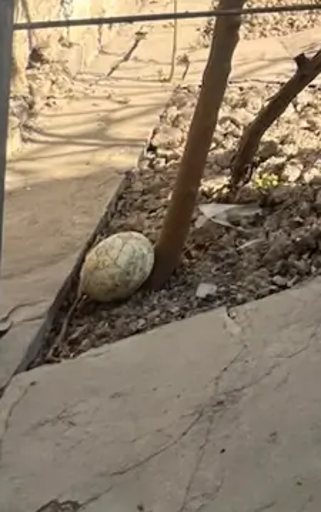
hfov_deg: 18.7
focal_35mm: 46
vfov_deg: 32.3
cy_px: -161
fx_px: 643
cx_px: 631
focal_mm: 1.57
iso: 32
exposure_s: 1/592
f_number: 1.8
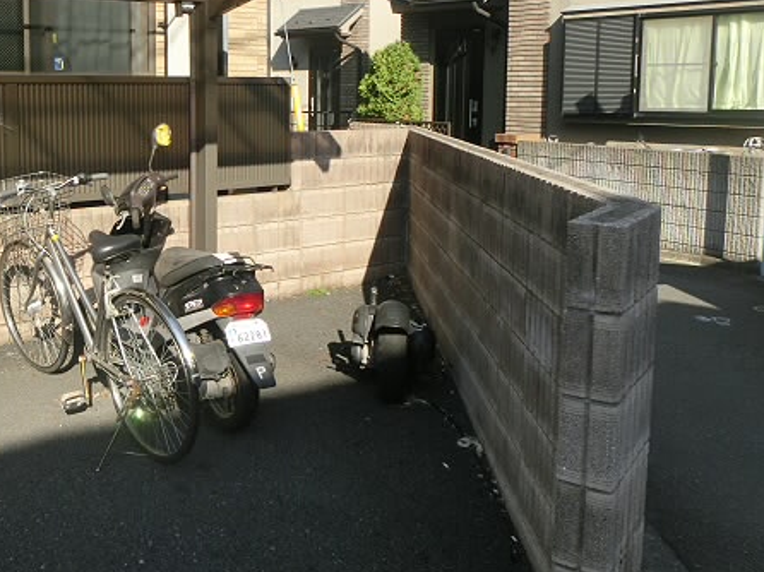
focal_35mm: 39
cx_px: 186
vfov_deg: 36.3
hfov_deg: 46.1
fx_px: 860
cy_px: 179
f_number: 3
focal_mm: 4.24
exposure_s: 1/800
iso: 80
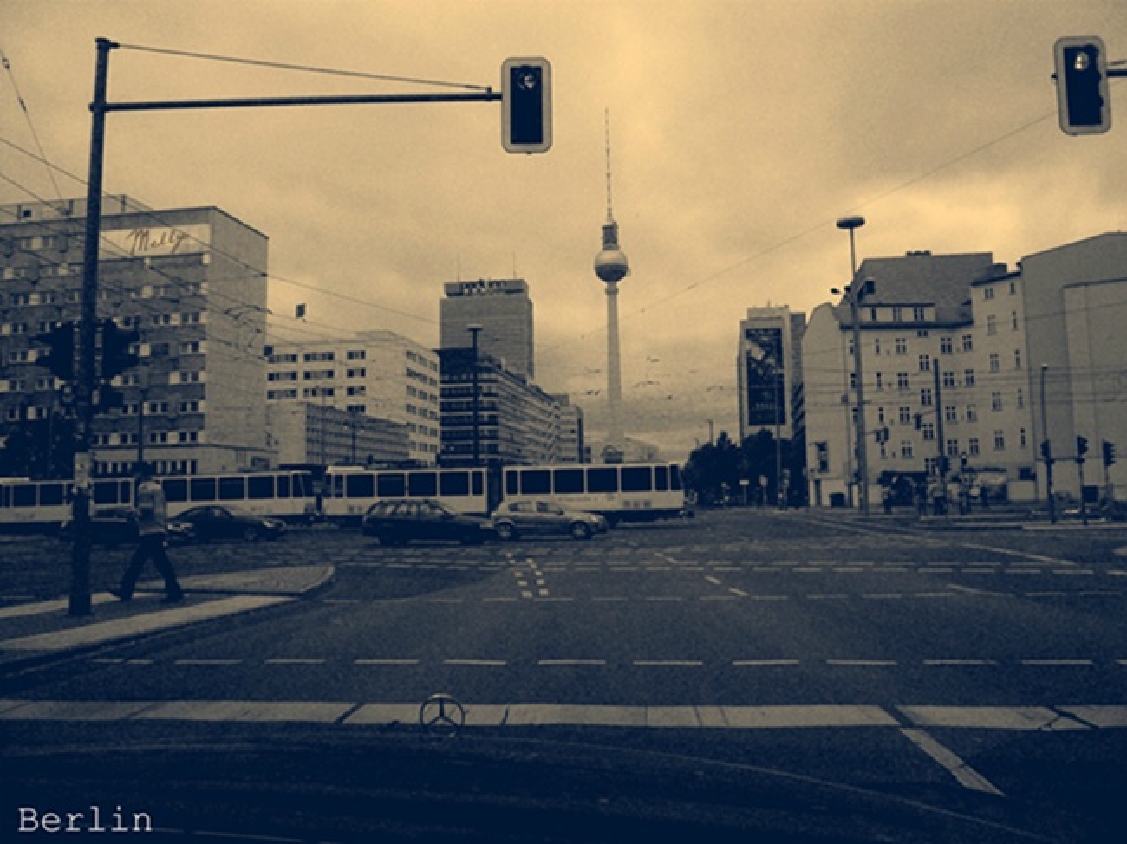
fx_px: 911
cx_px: 564
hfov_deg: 63.5
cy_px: 422
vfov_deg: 49.7
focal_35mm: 28
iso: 100
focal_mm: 4.6
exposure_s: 1/640
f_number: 2.8
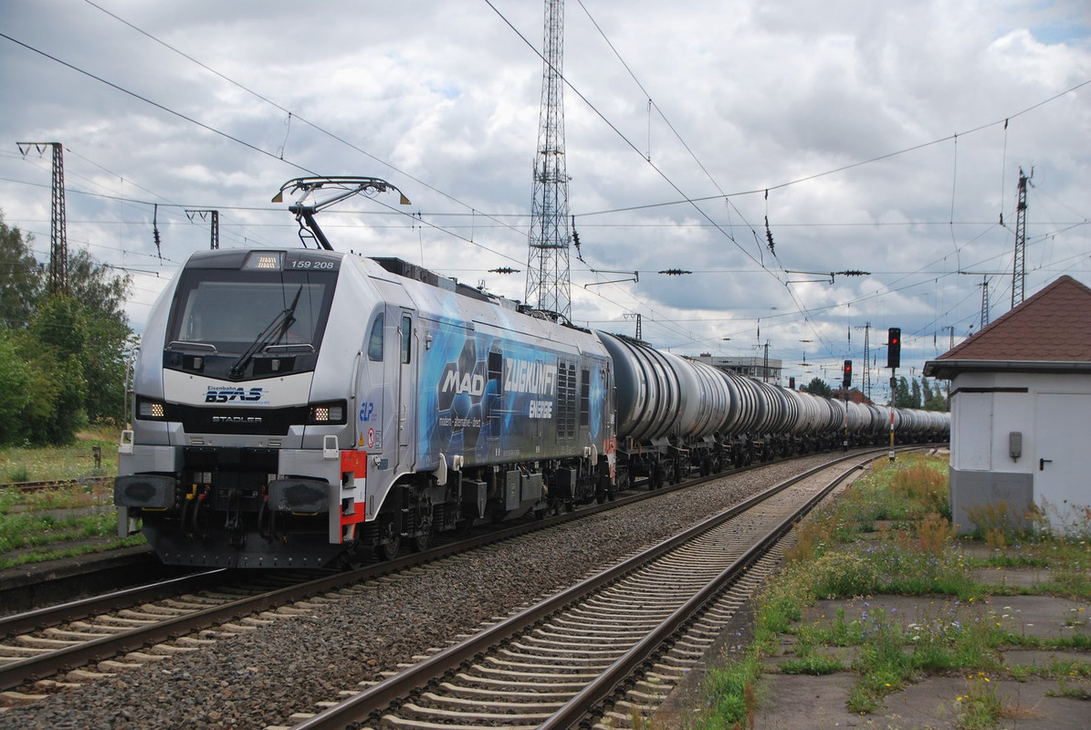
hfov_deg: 29.2
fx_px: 2094
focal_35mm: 69
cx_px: 546
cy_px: 365
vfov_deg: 19.8
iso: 140
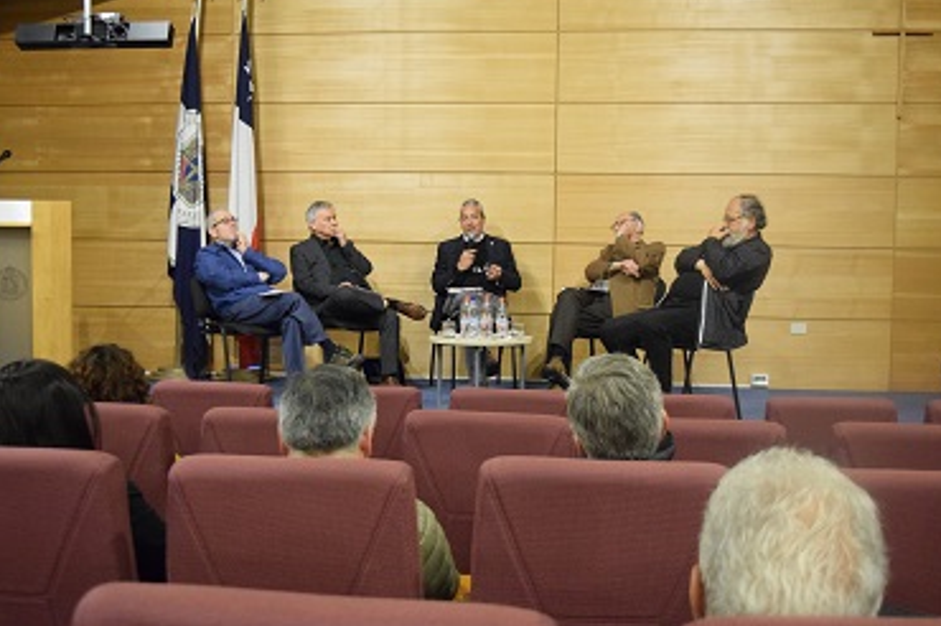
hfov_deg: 42.3
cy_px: 322
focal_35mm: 47
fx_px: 1216
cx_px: 457
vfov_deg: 28.8
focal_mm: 27
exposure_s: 1/60
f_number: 4
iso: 3600
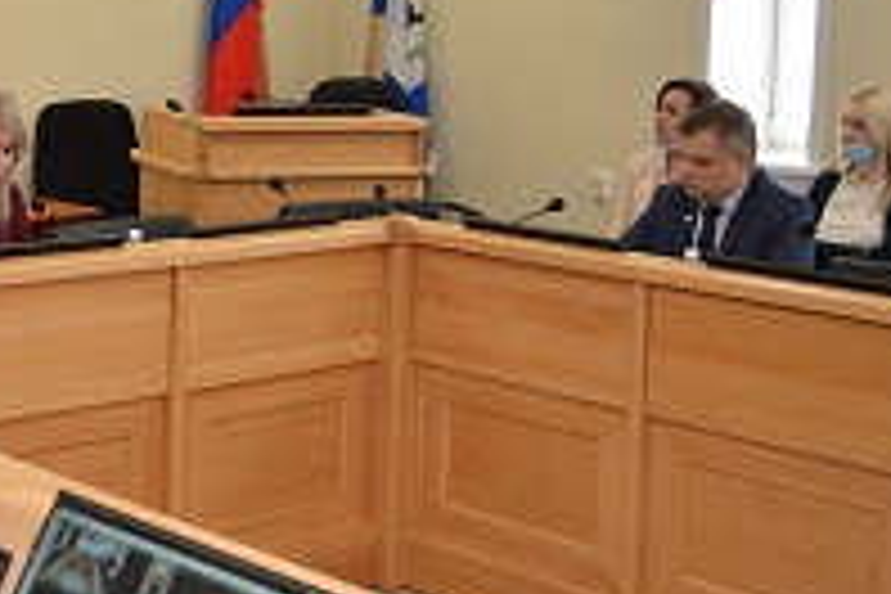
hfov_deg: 26.8
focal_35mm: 72
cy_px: 130
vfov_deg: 18.8
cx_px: 32
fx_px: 1782
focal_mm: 34
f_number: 4
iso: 220
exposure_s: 1/60
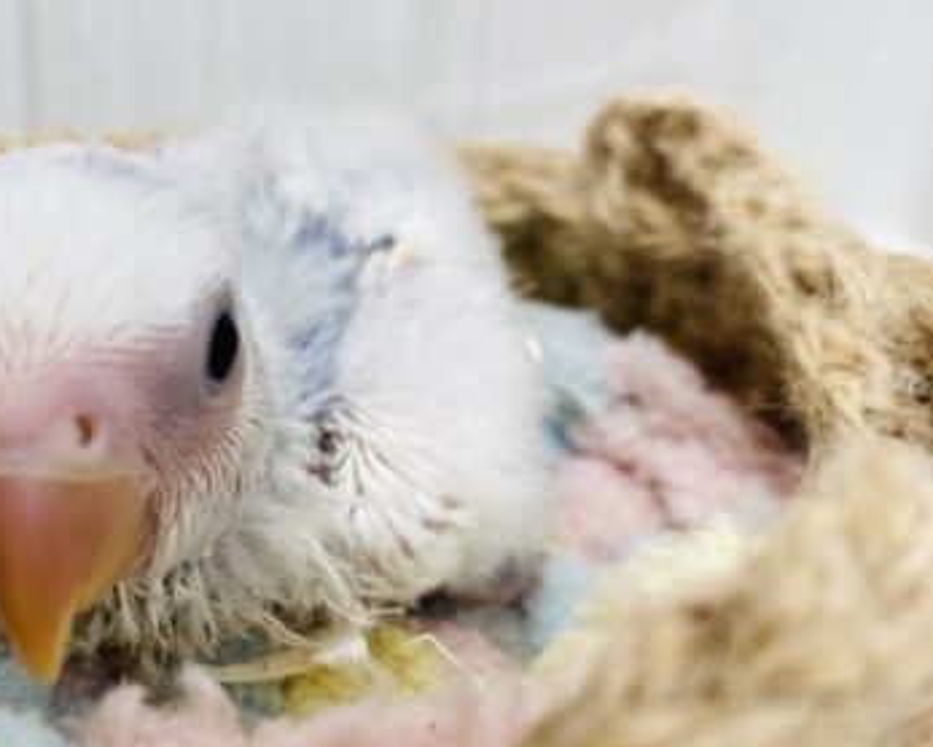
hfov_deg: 39.2
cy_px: 363
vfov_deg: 33.5
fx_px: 1243
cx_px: 156
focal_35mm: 45
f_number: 1.8
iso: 40
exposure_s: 1/100
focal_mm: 4.25
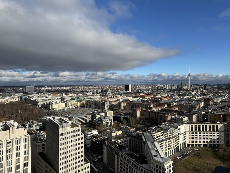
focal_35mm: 24
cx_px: 115
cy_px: 86
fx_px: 159
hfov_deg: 71.6
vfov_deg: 56.8
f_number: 1.78
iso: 80
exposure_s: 1/5848
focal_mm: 6.86
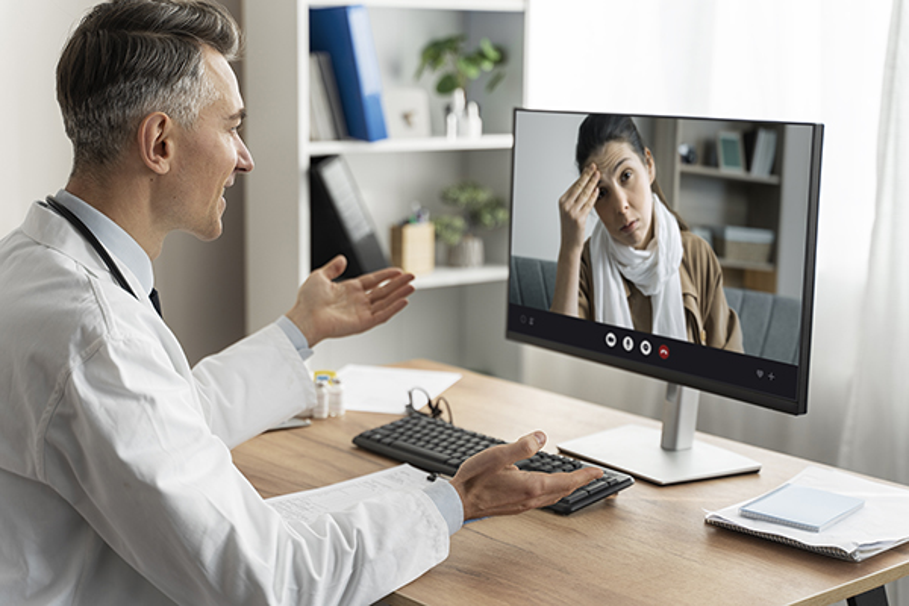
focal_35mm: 57
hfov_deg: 35.1
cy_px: 303
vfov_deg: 23.8
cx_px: 454
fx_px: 1439
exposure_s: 1/160
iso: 100
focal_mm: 57
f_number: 2.8
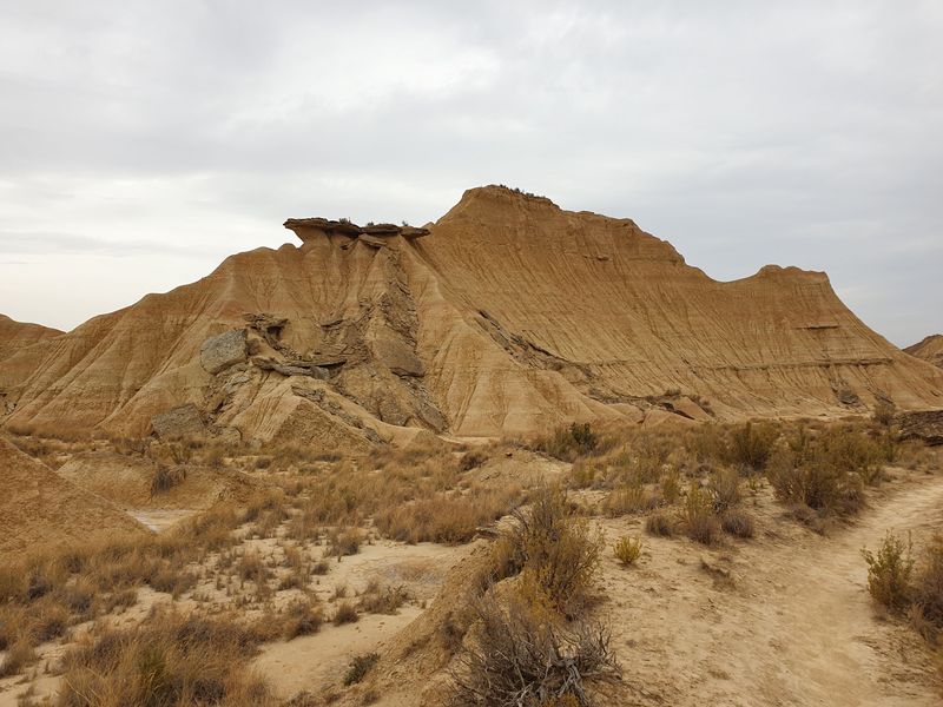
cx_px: 472
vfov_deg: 53.1
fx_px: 708
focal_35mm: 26
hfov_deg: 67.3
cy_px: 354
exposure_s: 1/528
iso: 50
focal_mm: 4.3
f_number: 2.4
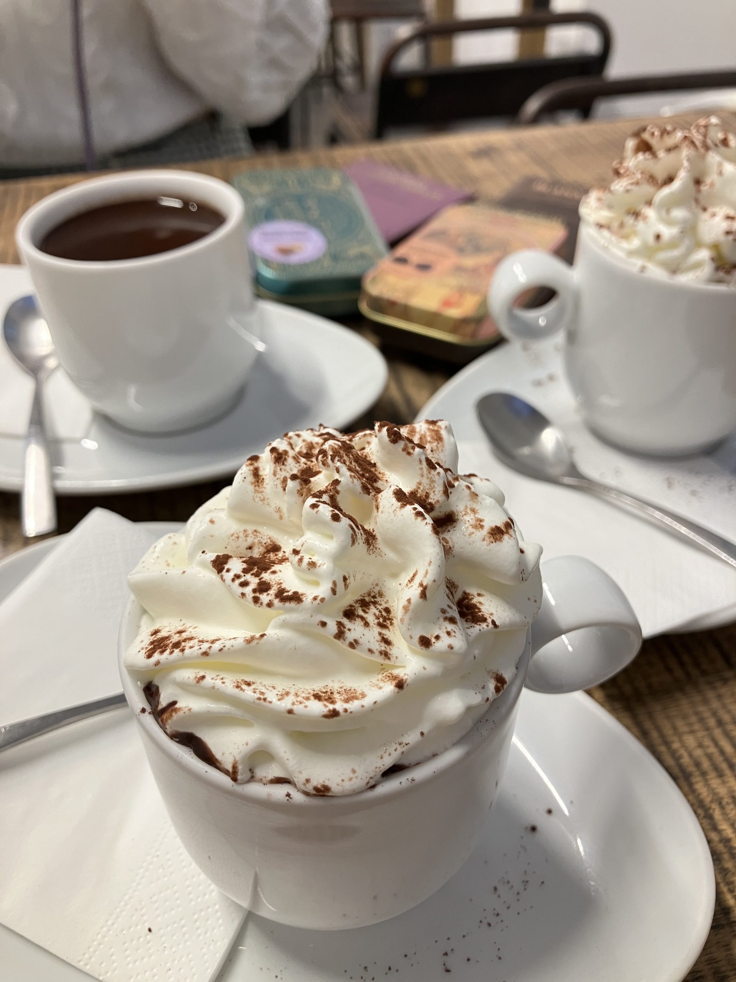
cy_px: 491
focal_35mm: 28
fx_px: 794
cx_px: 368
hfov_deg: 49.7
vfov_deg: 63.4
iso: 80
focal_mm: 3.99
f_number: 1.8
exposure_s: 1/50
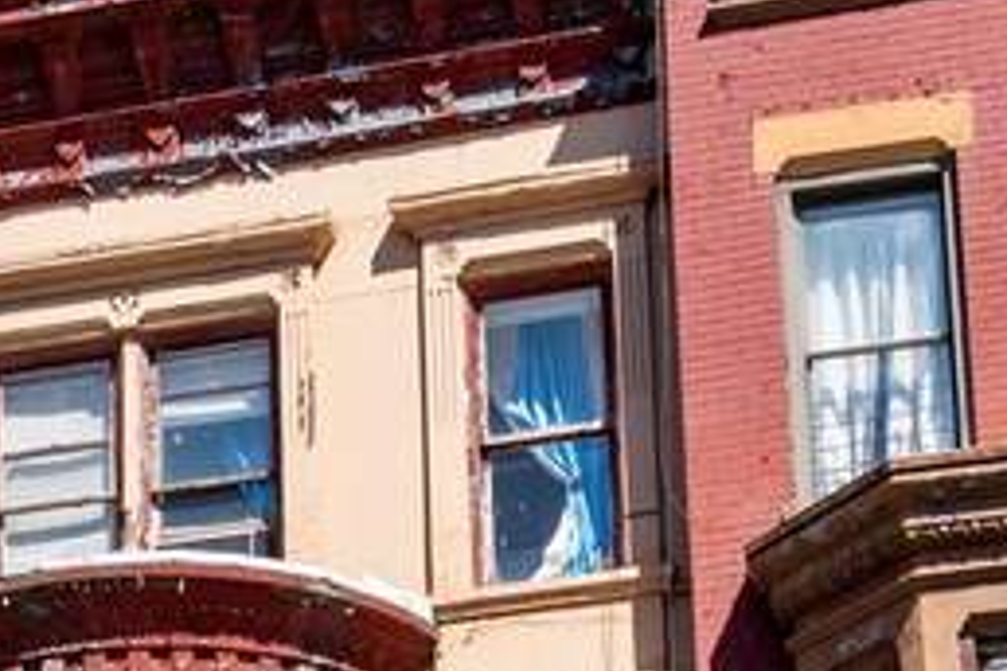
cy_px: 1178
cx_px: 207
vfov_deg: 10.4
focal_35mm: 124
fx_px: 3468
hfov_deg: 16.4
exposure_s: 1/3200
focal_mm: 25
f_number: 8
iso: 800
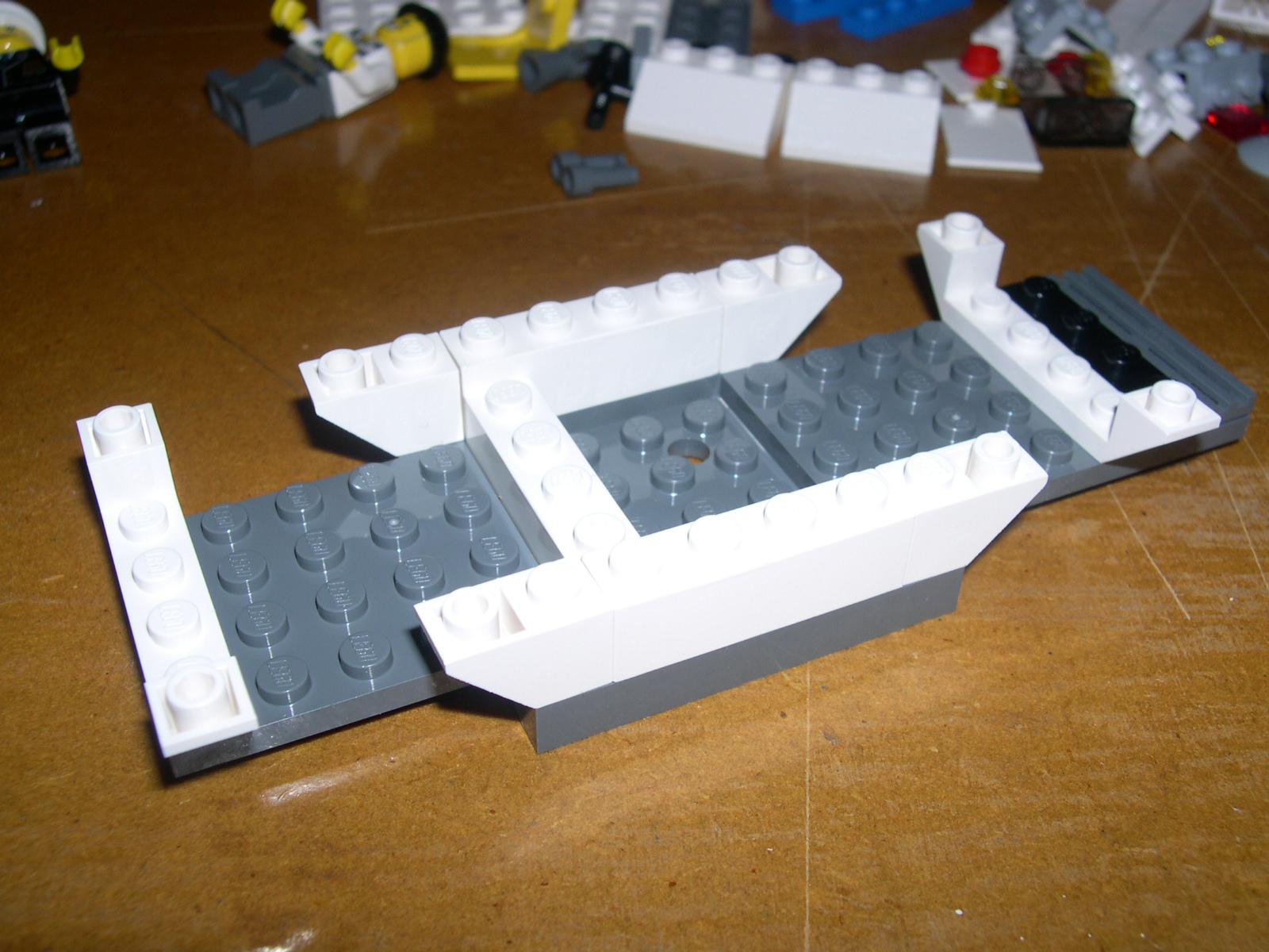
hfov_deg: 49.0
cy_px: 476
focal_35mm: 38
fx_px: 1393
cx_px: 634
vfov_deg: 37.7
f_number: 7.6
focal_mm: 8
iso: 100
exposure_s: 1/60
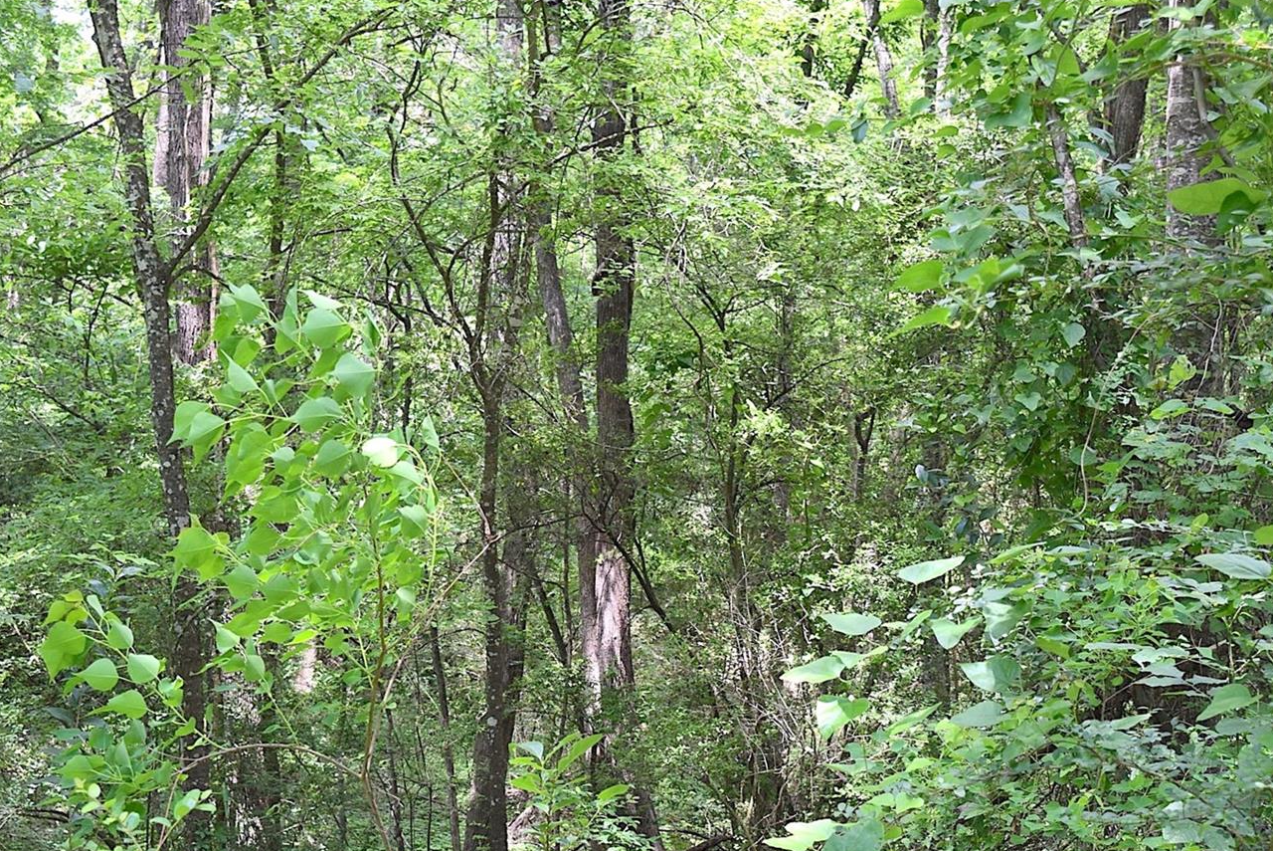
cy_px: 619
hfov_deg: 31.0
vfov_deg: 20.9
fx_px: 2293
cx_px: 619
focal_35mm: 65
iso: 400
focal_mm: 27
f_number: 6.3
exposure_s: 1/160
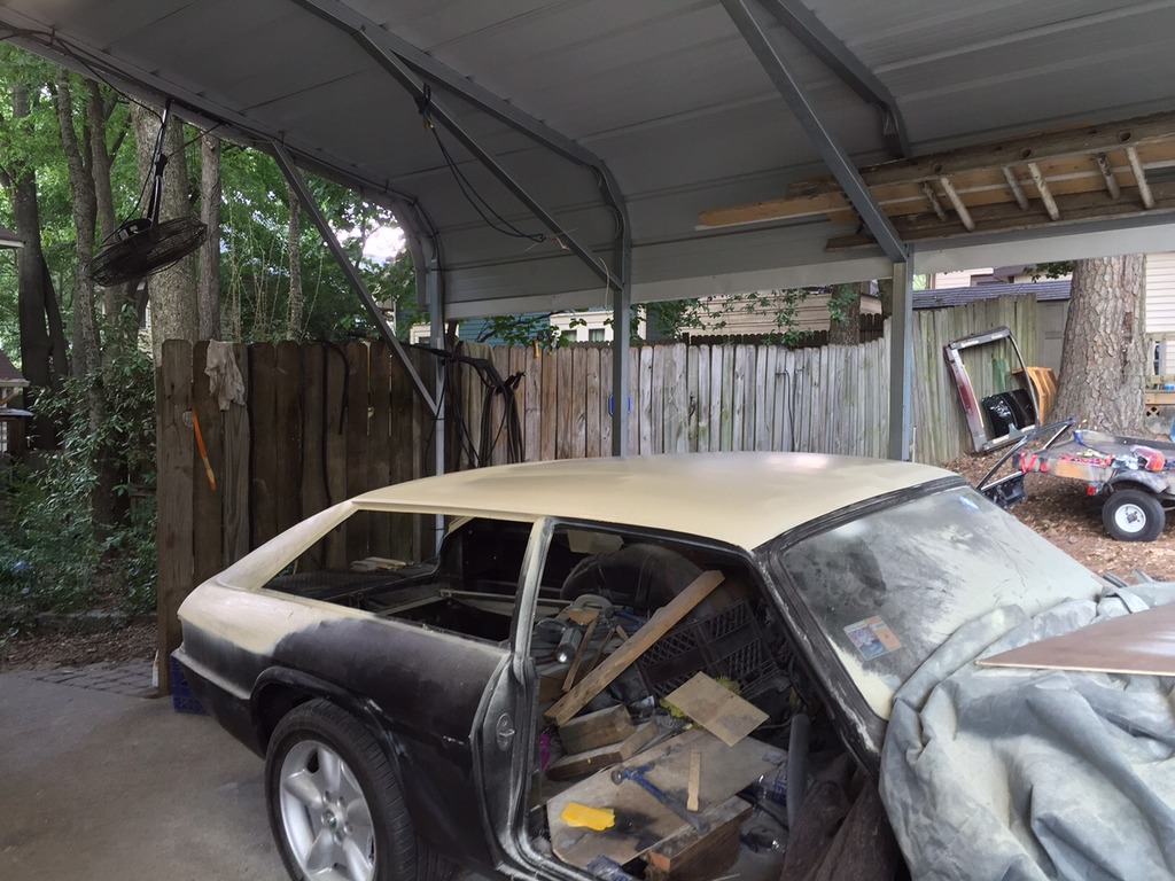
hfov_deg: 61.7
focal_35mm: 29
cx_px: 588
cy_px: 440
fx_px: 984
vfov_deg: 48.2
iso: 50
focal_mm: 4.15
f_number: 2.2
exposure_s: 1/30
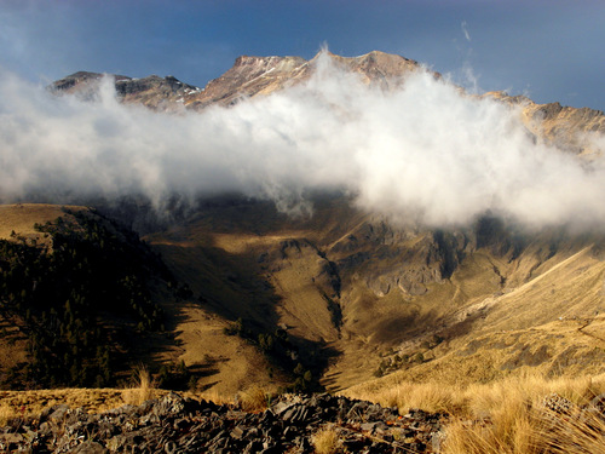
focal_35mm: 64
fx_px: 1119
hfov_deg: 30.3
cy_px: 227
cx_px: 302
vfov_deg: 22.9
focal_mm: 11.4
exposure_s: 1/750
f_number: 4
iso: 100
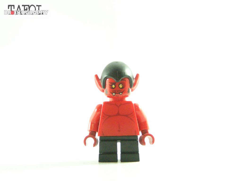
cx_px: 121
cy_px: 90
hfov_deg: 18.7
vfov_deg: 14.1
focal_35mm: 105
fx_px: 734
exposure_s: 1/45
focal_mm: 17.5
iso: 400
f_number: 3.2
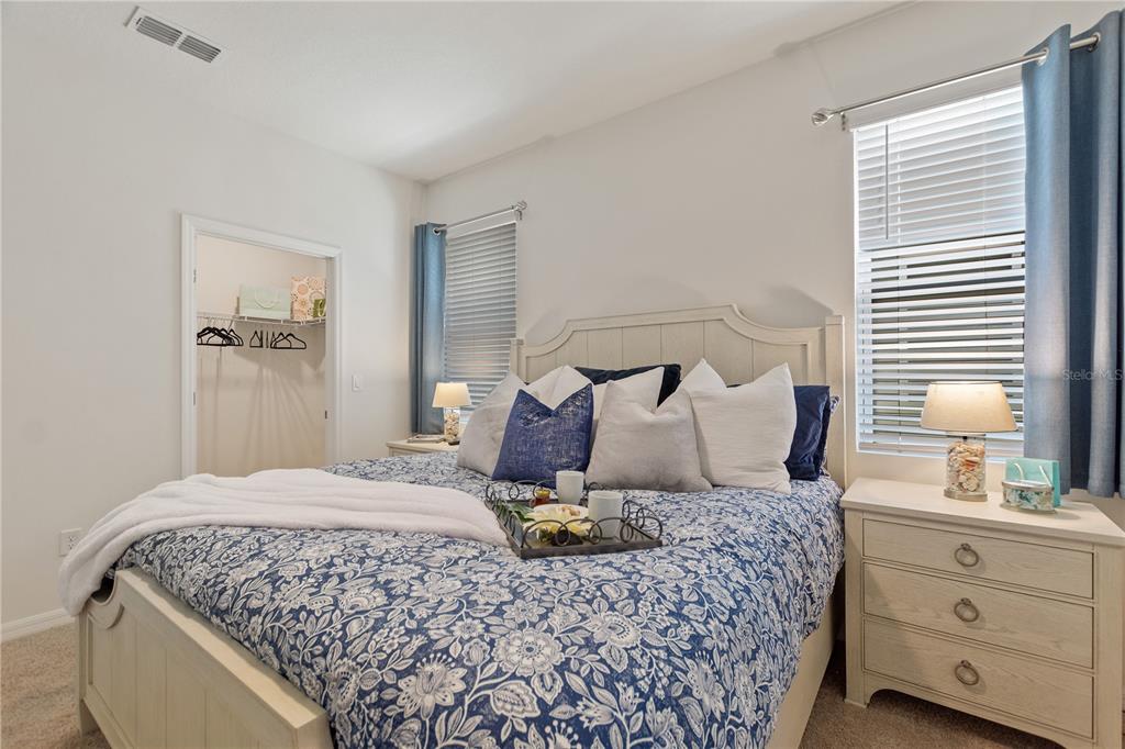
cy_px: 374
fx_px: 469
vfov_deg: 77.3
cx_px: 562
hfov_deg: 100.4
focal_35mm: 15
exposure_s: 1/8
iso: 400
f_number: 4.5
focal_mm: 10
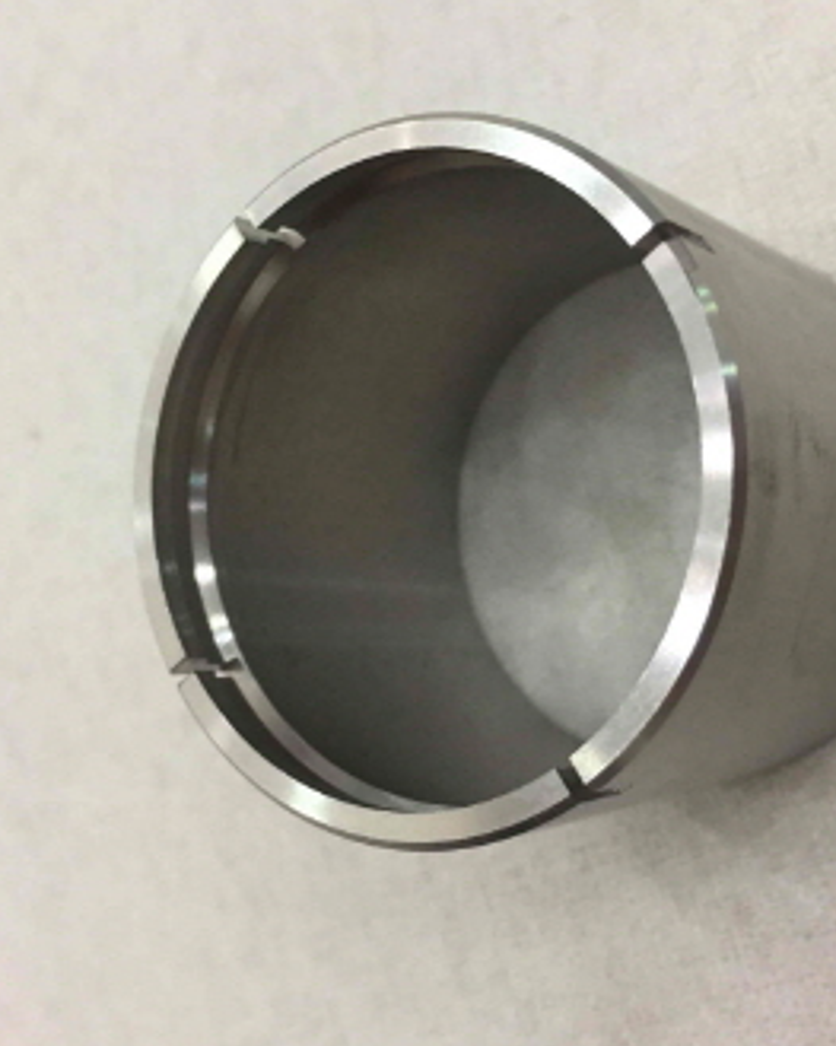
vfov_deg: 41.1
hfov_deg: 33.4
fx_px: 1392
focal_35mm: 45
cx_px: 429
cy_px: 486
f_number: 2.2
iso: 125
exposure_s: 1/30
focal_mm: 4.15
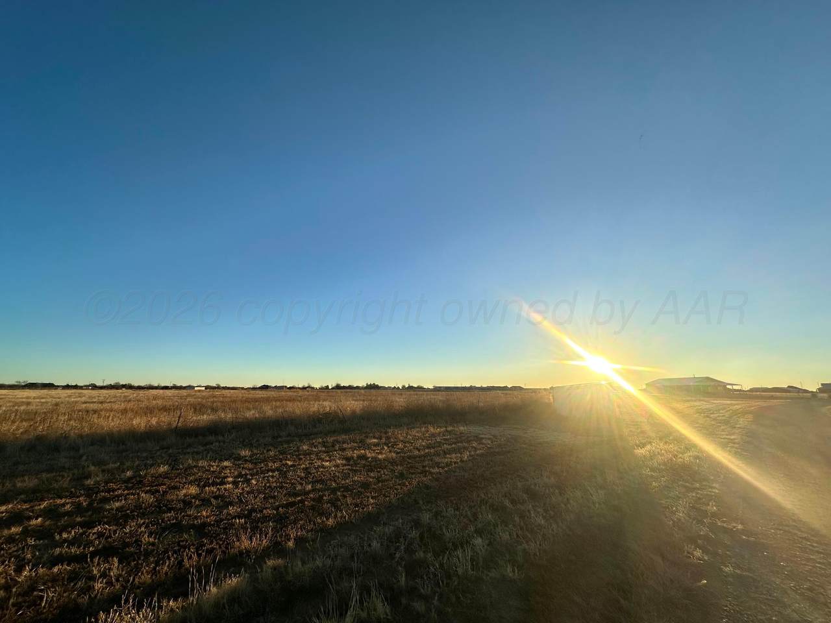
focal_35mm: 14
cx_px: 416
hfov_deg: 102.1
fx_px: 336
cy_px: 312
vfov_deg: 85.7
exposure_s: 1/2398
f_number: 2.2
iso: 50
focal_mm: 2.22
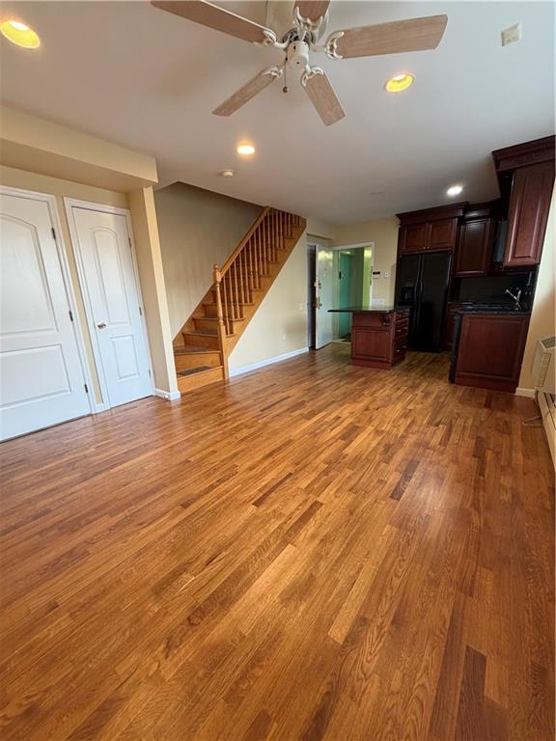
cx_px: 278
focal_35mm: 14
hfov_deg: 85.7
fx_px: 300
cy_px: 370
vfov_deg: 102.1
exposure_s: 1/60
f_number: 2.2
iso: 200
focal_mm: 2.22
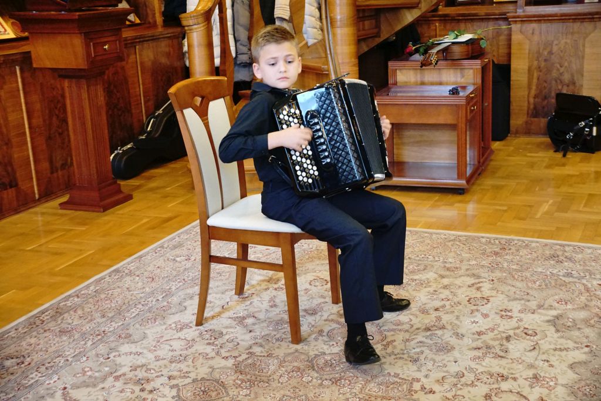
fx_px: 877
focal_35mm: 52
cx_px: 300
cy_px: 200
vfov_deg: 25.8
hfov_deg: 37.8
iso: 2000
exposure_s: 1/25
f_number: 4.5
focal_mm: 35
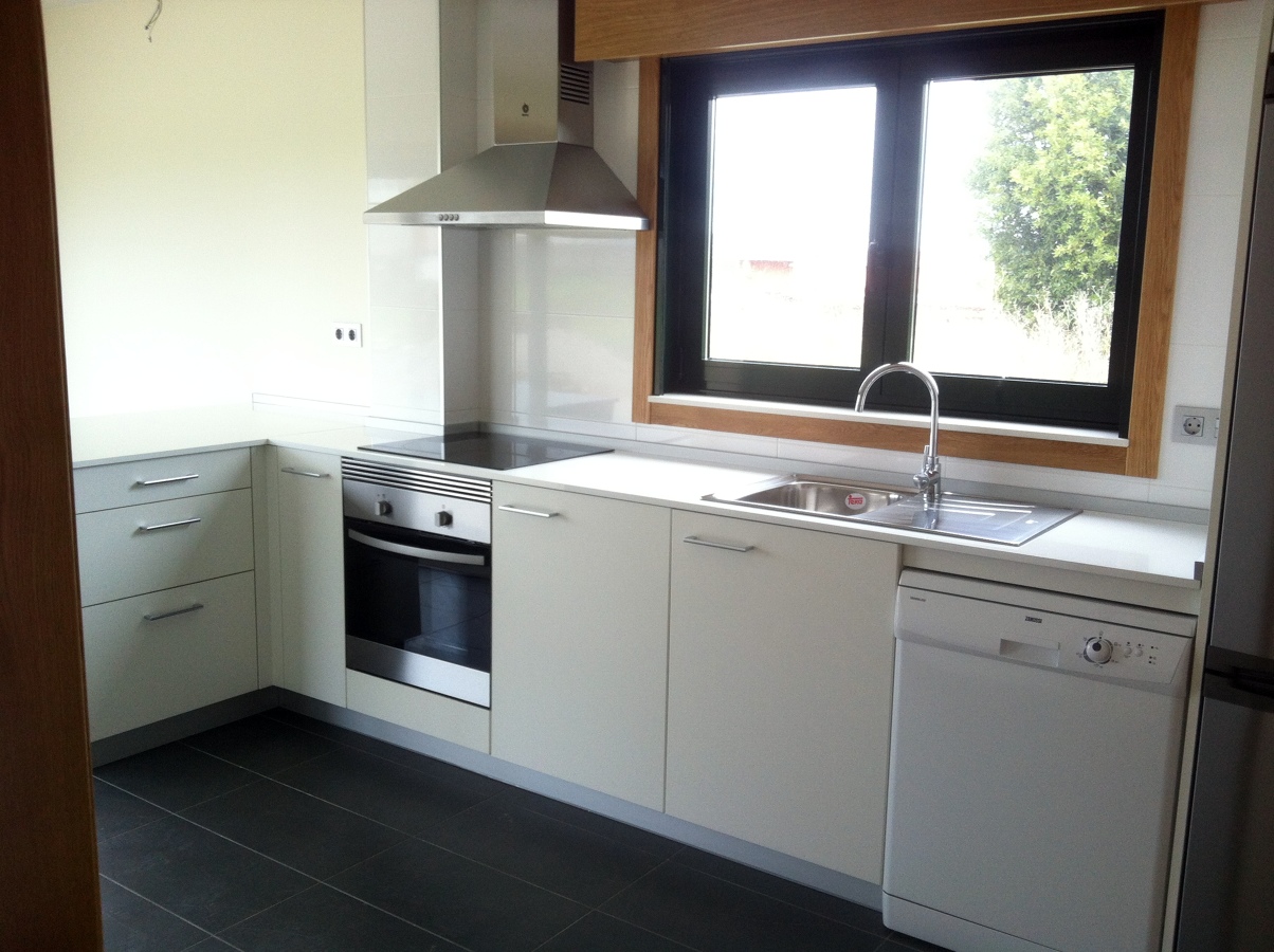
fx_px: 1287
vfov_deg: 40.6
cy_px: 476
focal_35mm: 35
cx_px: 637
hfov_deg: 52.7
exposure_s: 1/15
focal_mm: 3.85
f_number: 2.8
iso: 100
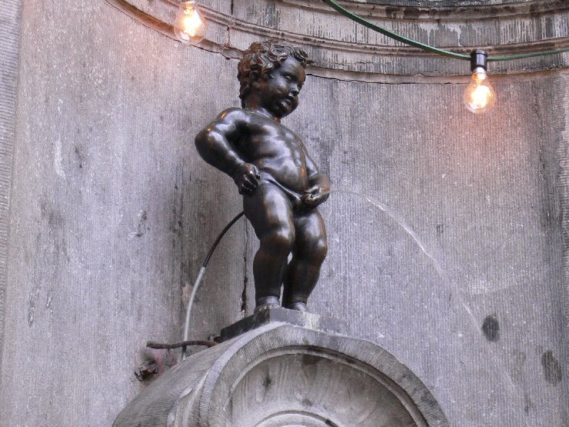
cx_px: 284
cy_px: 214
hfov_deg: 18.7
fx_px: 1726
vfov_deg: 14.1
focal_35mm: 105
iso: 150
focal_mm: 17.4
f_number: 5
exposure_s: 1/15
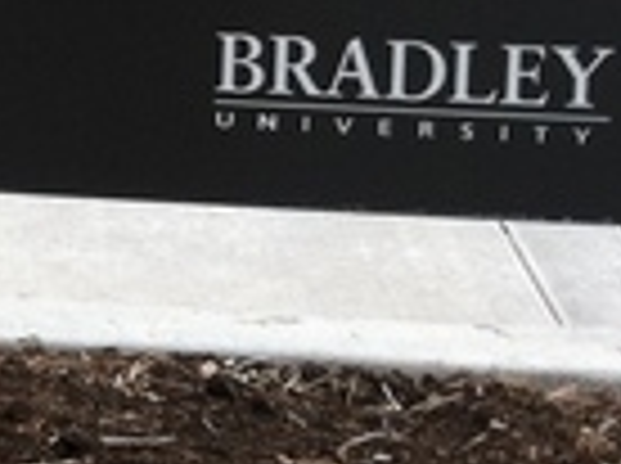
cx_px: -684
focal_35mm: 162
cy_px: -180
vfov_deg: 9.0
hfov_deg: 11.0
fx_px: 2901
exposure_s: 1/278
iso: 80
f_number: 2.8
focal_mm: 3.85
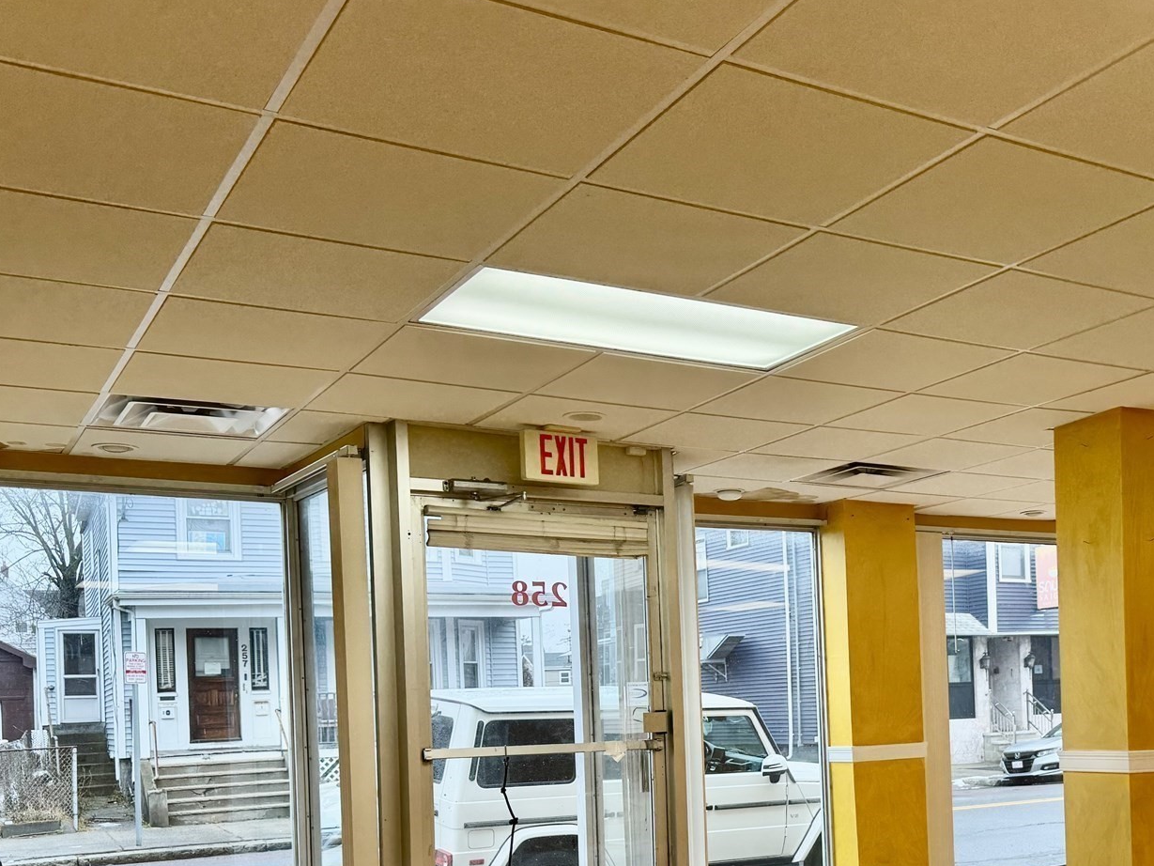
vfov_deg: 34.8
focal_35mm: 40
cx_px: 850
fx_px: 1334
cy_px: 695
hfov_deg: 45.4
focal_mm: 6.76
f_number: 1.78
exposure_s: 1/120
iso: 80
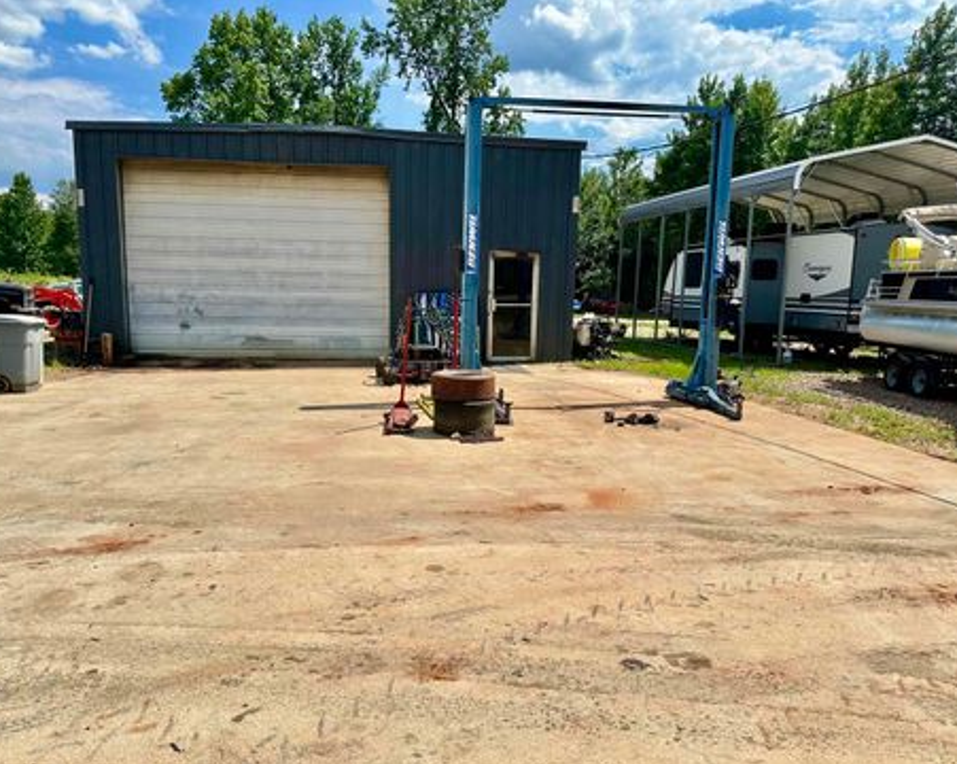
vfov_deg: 54.9
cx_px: 433
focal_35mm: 26
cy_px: 394
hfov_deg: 65.9
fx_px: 736
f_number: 1.78
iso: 80
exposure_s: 1/7042
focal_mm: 6.86
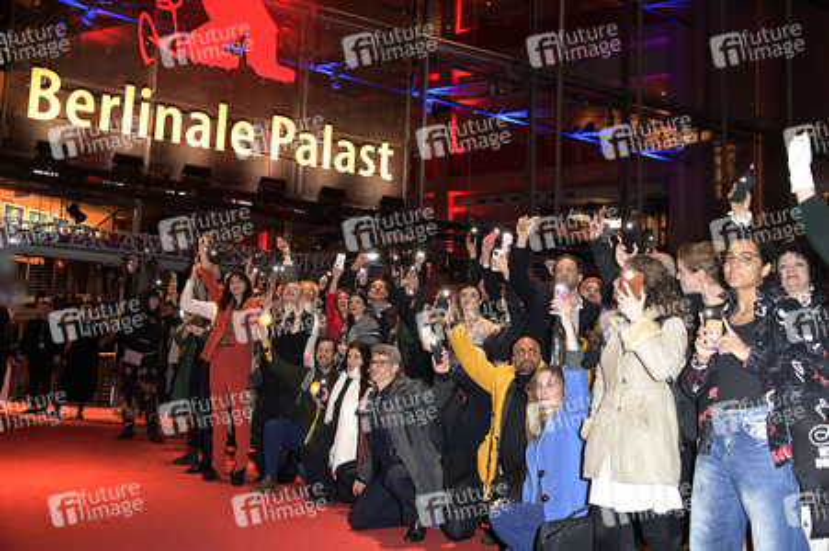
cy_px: 276
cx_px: 414
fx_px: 805
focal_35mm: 35
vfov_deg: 37.8
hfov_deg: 54.5
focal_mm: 35
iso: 1250
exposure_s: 1/50
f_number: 5
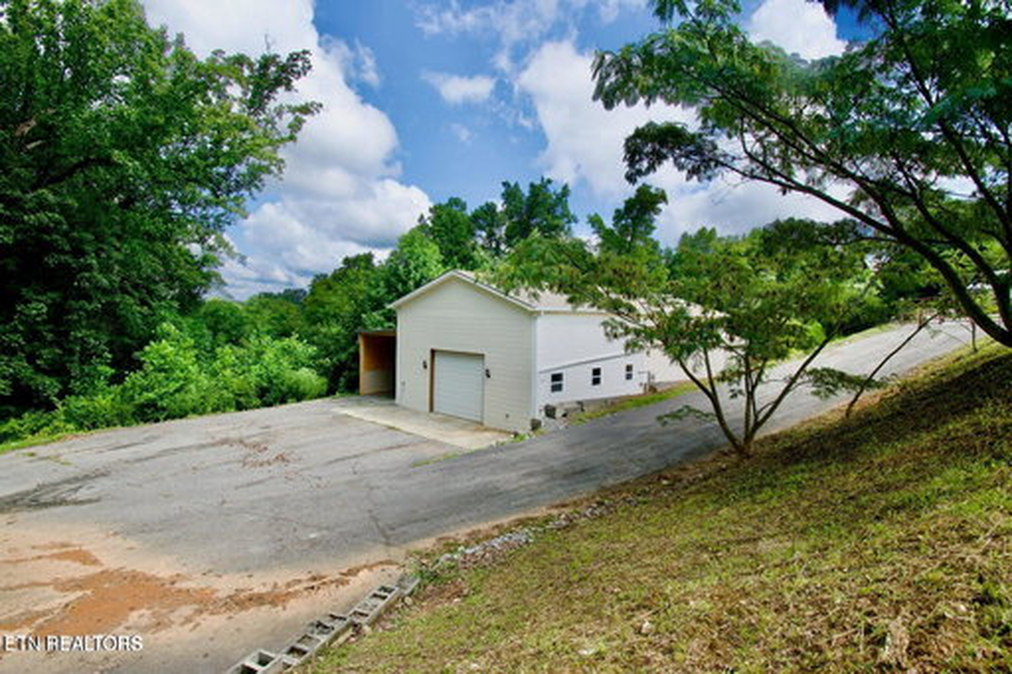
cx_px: 506
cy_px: 337
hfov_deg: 95.0
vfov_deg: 72.0
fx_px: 464
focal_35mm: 16
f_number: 10
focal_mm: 11
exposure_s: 1/400
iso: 200
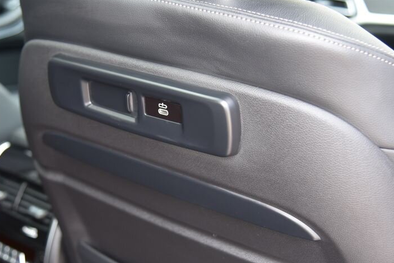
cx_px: 145
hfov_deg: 29.9
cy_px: 99
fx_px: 734
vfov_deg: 20.3
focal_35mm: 67
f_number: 4
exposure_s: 1/40
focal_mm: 46
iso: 500
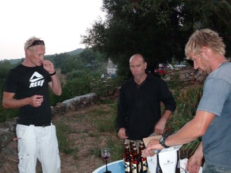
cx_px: 116
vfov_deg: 32.9
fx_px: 294
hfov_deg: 42.9
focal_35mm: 44
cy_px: 86
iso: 500
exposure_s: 1/30
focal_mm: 7.3
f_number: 3.7
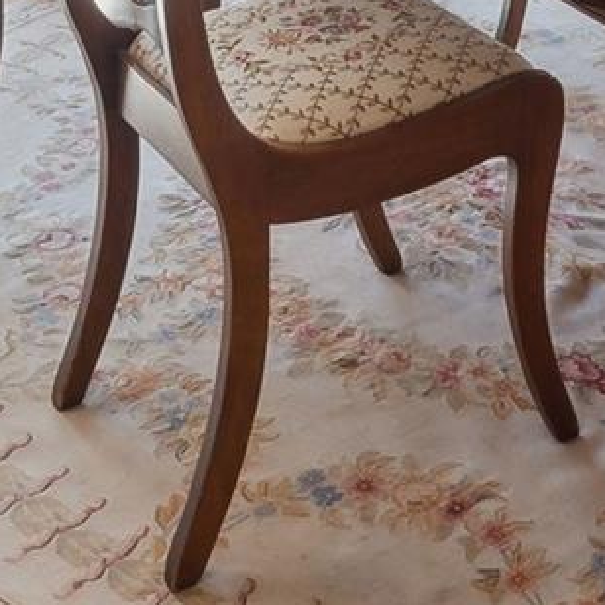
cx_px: 562
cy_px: -473
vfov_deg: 17.8
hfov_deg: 21.4
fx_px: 1562
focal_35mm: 79
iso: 200
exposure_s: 1/10
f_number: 11
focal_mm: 14
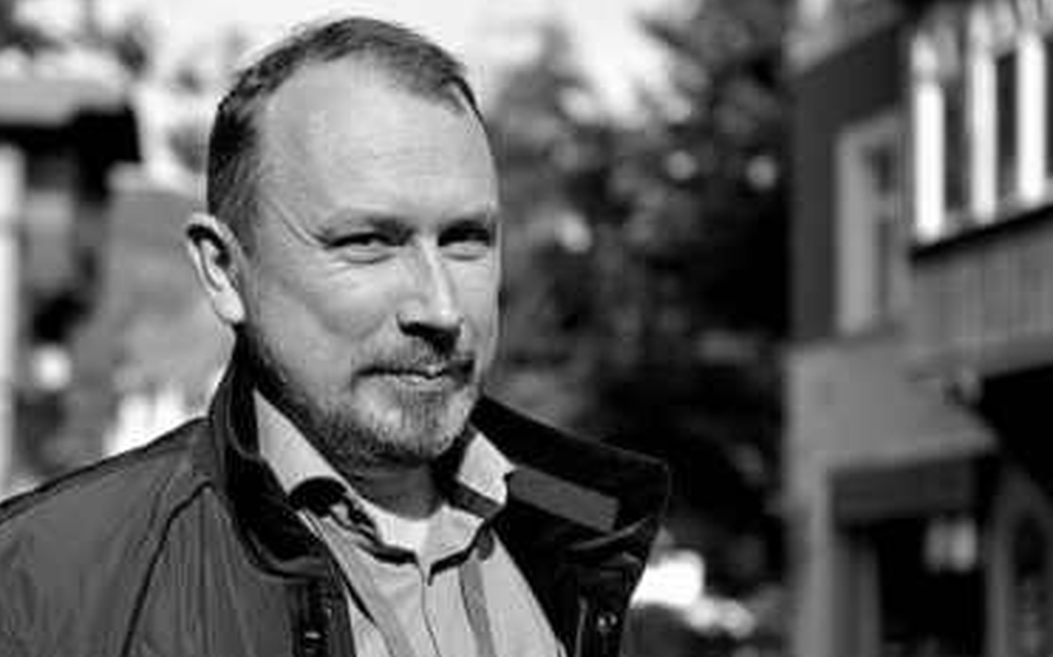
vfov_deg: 16.5
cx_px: 453
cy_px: 361
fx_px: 2266
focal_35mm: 79
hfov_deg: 26.1
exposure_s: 1/800
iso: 100
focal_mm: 48
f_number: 2.8
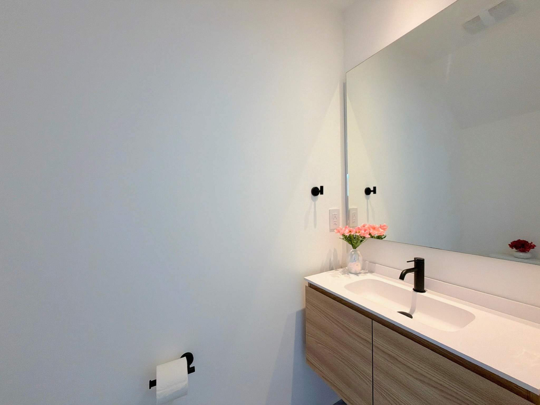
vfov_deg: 85.7
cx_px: 270
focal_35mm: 14
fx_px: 218
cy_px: 202
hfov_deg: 102.1
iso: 125
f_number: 2.2
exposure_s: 1/120
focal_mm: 2.22
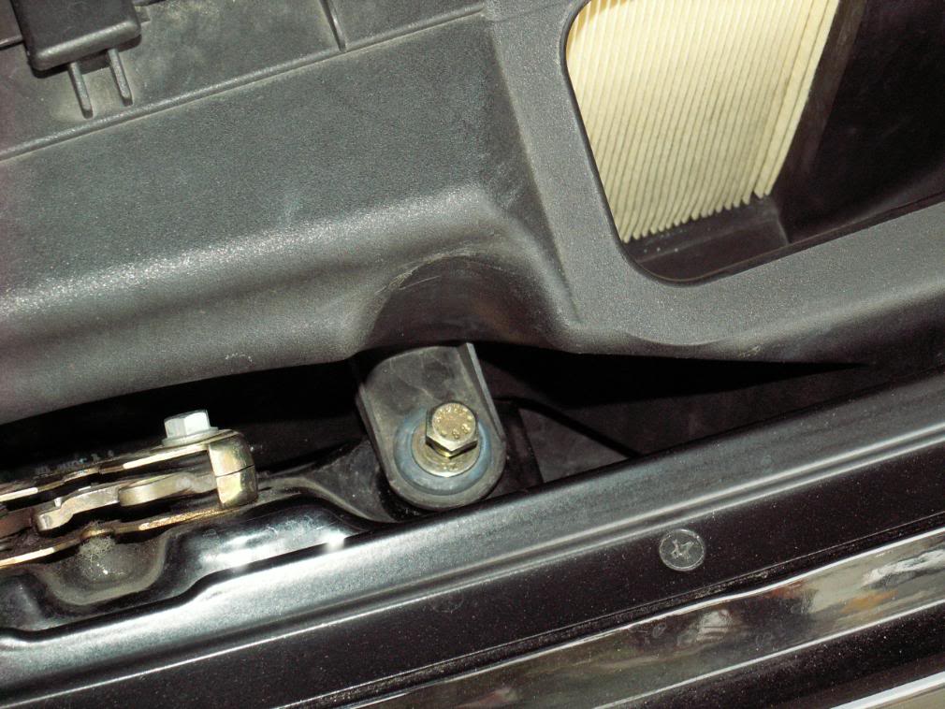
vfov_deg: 18.9
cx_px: 472
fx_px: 2130
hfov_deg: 25.0
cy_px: 354
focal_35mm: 78
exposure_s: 1/80
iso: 160
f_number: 3.2
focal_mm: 13
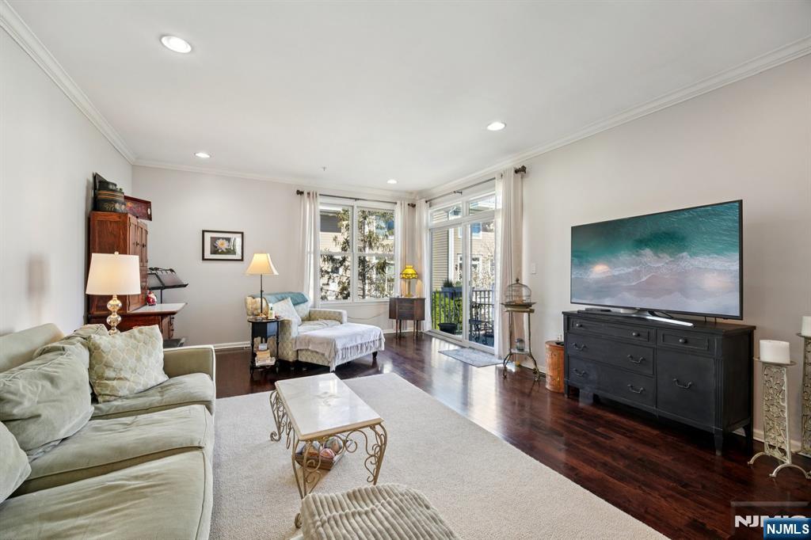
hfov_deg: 104.3
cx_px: 406
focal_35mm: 14
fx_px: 315
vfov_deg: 81.2
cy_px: 270
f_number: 9
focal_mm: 14
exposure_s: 1/25
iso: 400
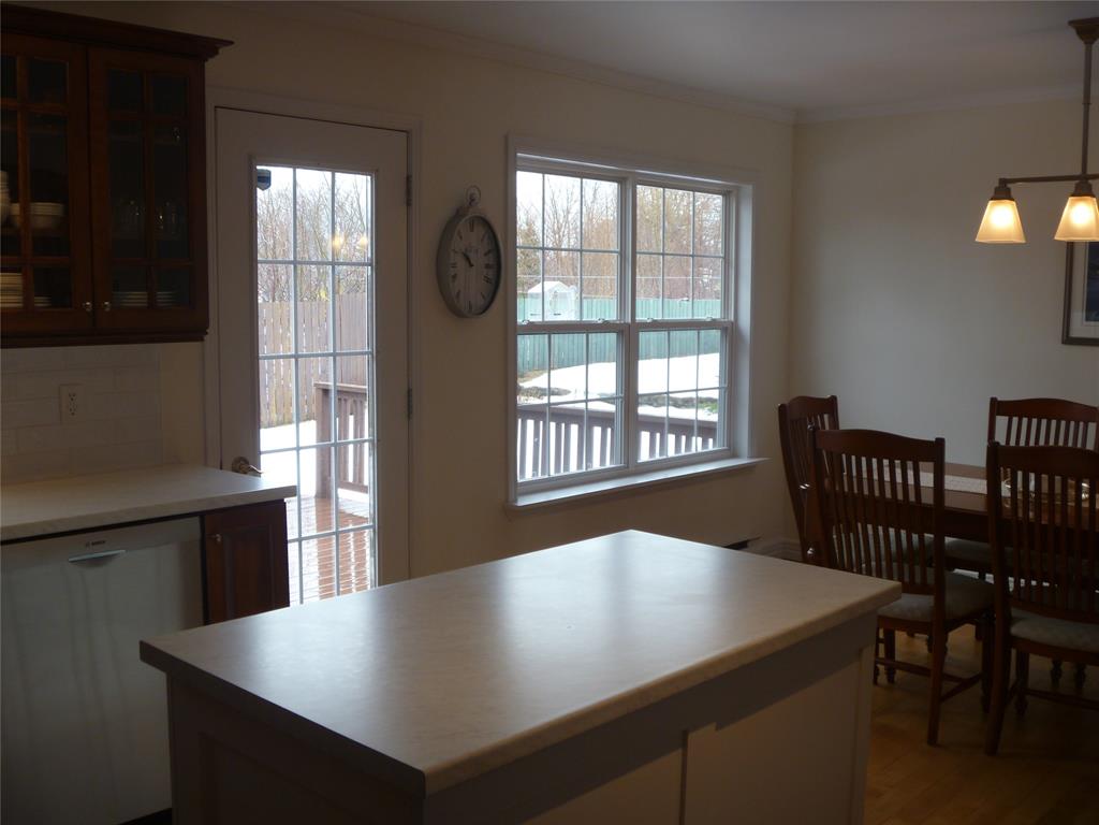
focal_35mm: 35
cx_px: 550
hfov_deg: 52.6
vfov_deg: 40.7
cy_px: 412
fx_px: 1111
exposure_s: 1/40
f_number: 3.5
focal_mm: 6.3
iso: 80
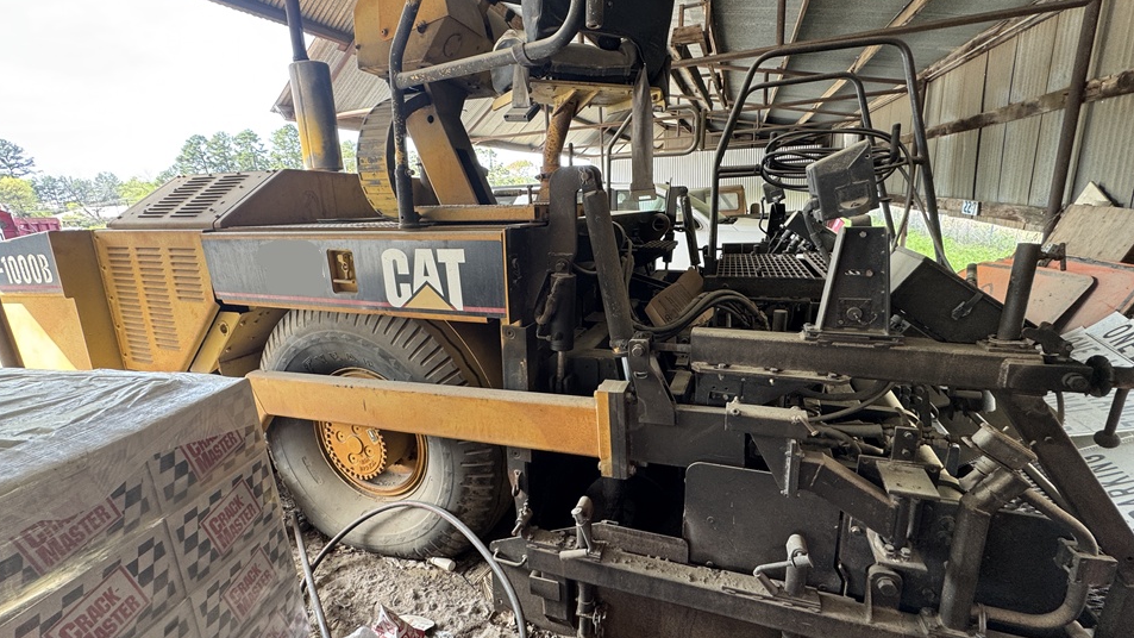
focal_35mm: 16
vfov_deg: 67.1
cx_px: 551
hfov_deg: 99.3
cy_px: 320
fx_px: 481
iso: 100
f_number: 2.2
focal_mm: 2.22
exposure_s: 1/99
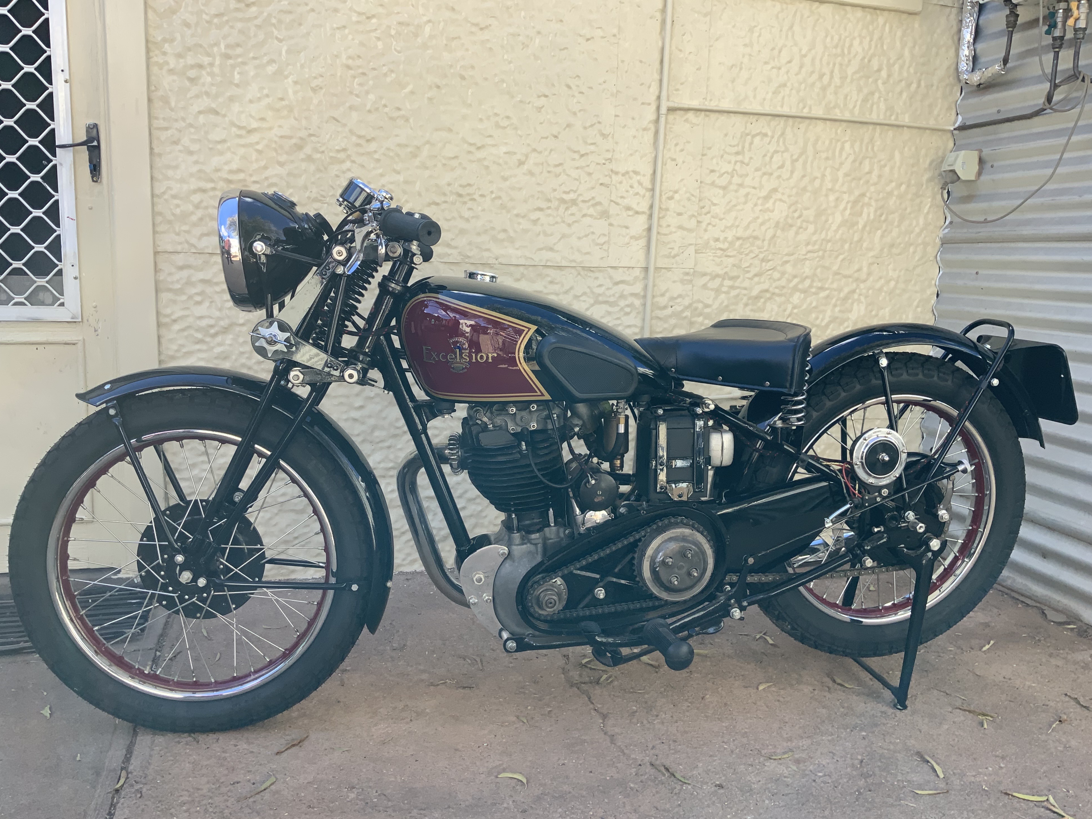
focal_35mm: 30
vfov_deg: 46.8
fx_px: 946
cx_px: 535
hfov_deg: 60.0
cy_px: 419
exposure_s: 1/256
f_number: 1.8
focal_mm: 3
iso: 16
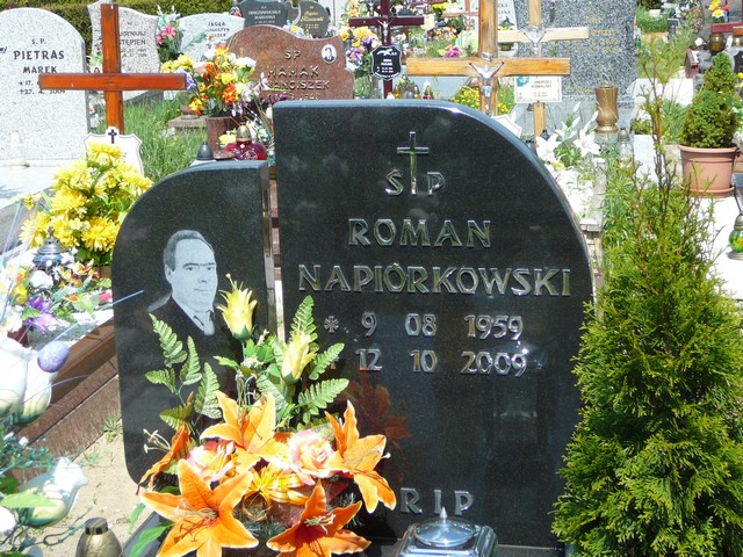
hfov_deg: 29.8
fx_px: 1395
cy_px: 278
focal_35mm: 65
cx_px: 372
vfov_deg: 22.6
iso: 80
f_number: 3.6
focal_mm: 9.7
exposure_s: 1/640
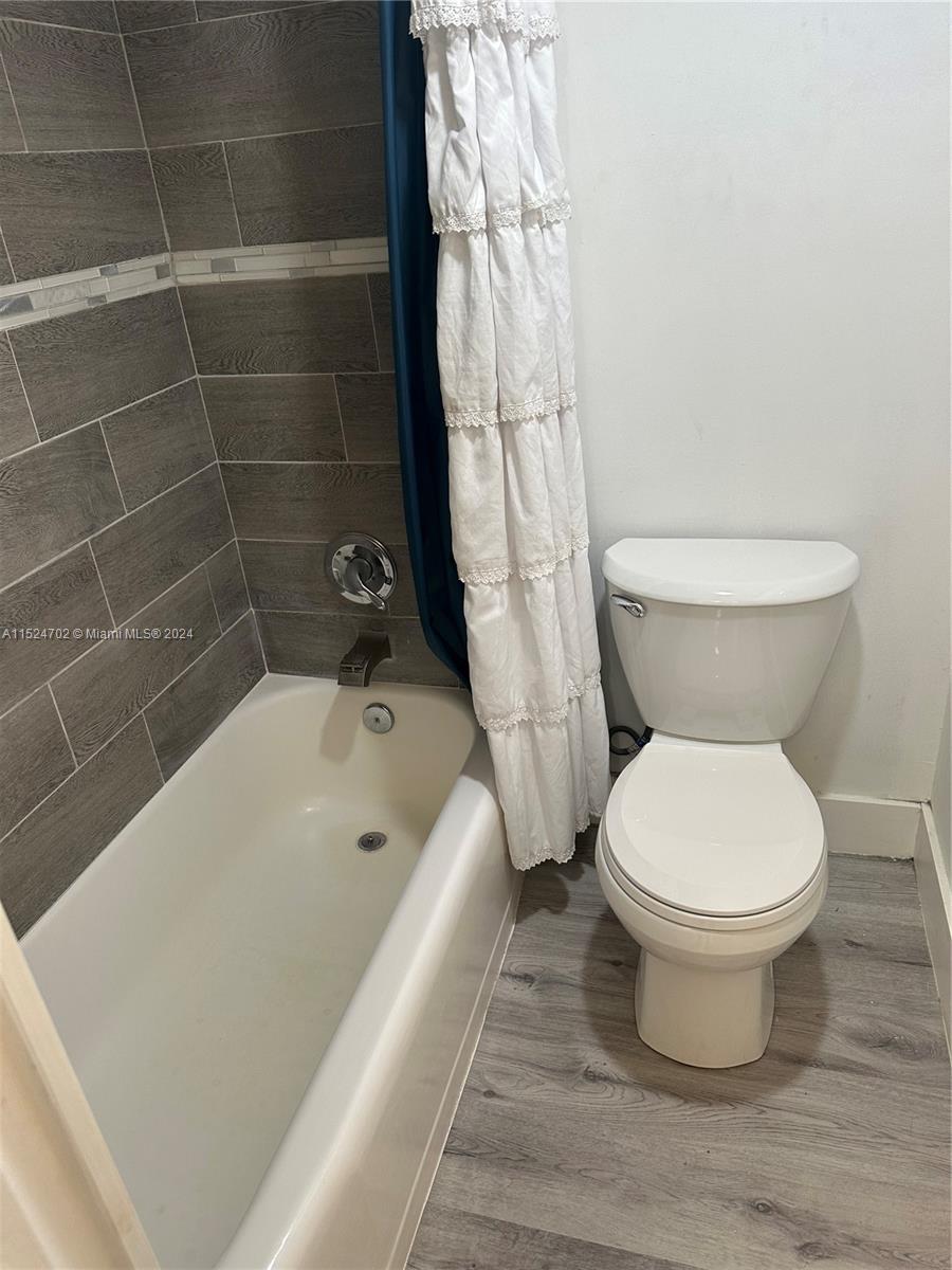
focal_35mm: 24
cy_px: 635
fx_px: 880
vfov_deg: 71.6
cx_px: 476
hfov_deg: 56.8
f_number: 1.78
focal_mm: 6.86
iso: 160
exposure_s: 1/120
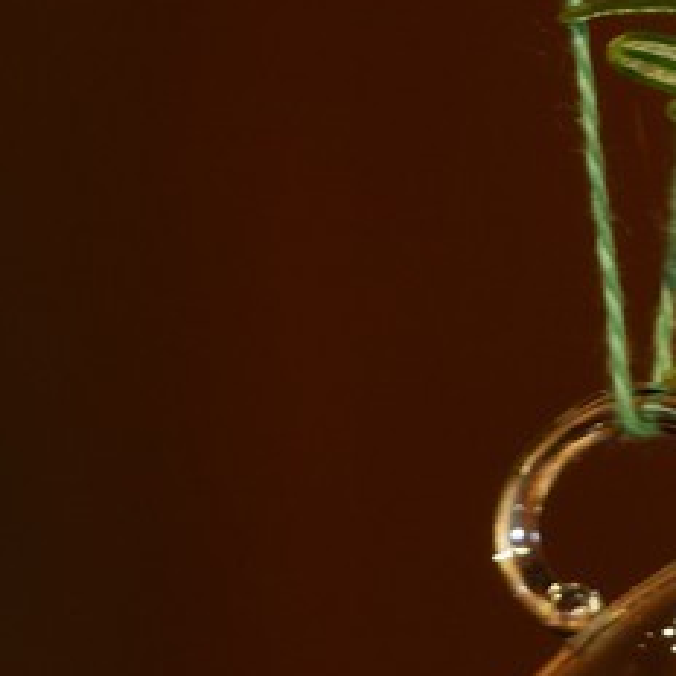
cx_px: 592
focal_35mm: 1360
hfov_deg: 1.3
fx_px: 30046
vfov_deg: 1.3
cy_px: 1640
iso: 100
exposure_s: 3
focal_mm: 155
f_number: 7.1
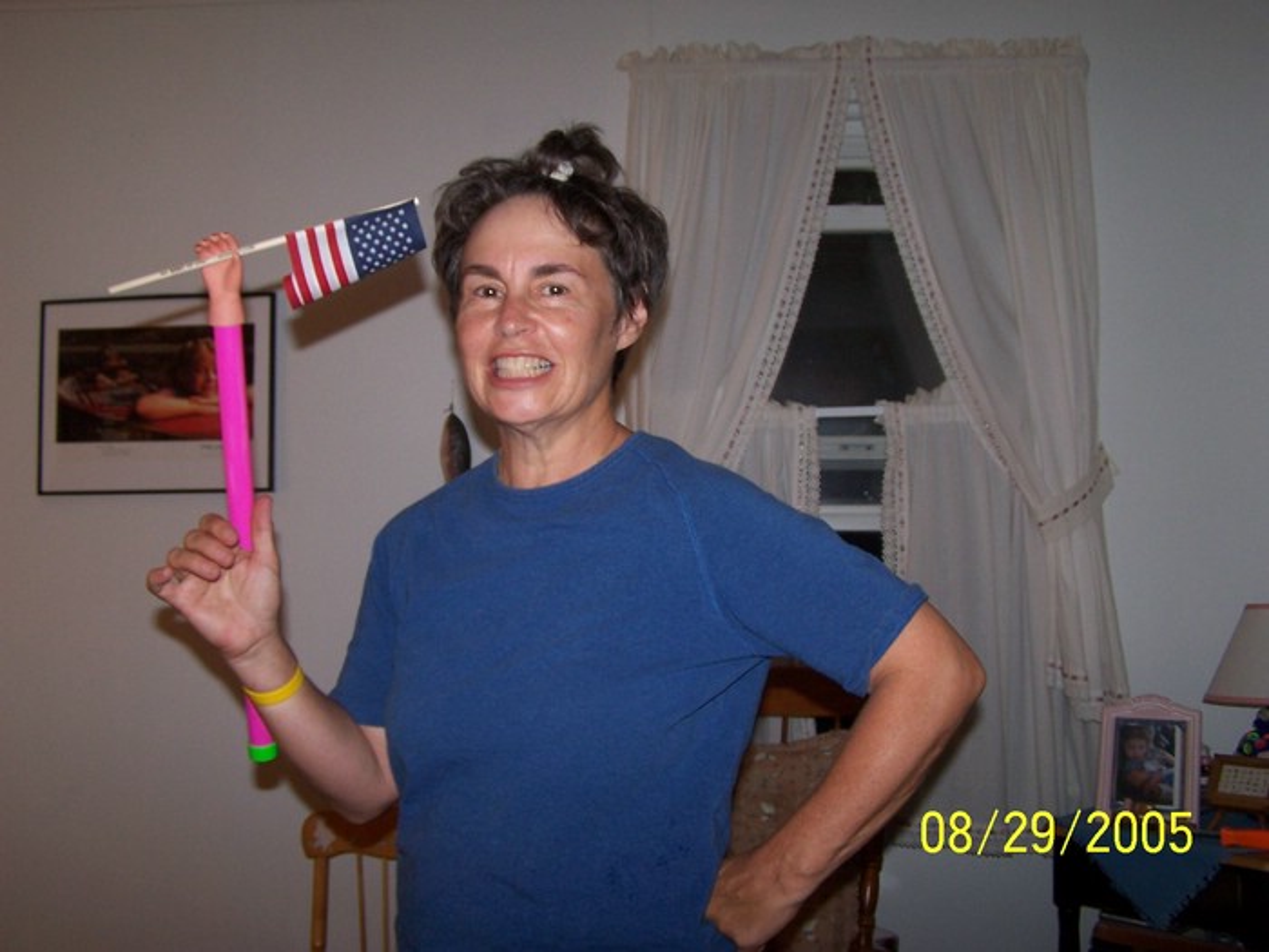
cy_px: 476
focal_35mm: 38
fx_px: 1393
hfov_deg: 49.0
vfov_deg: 37.7
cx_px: 634
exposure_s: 1/60
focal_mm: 6.3
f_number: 2.8
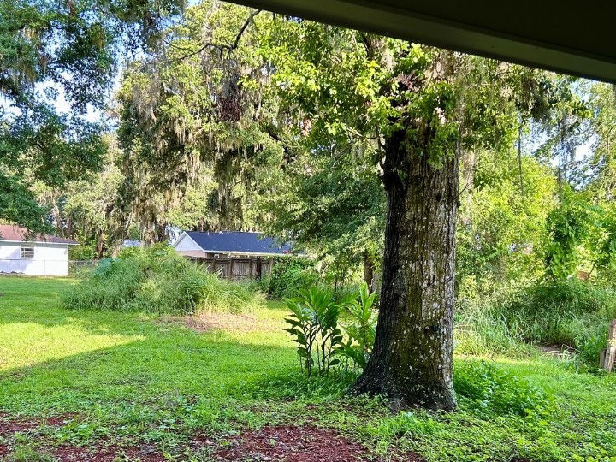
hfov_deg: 50.0
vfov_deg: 38.3
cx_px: 272
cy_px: 304
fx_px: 658
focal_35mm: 37
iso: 40
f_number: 1.5
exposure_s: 1/235
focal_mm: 5.7
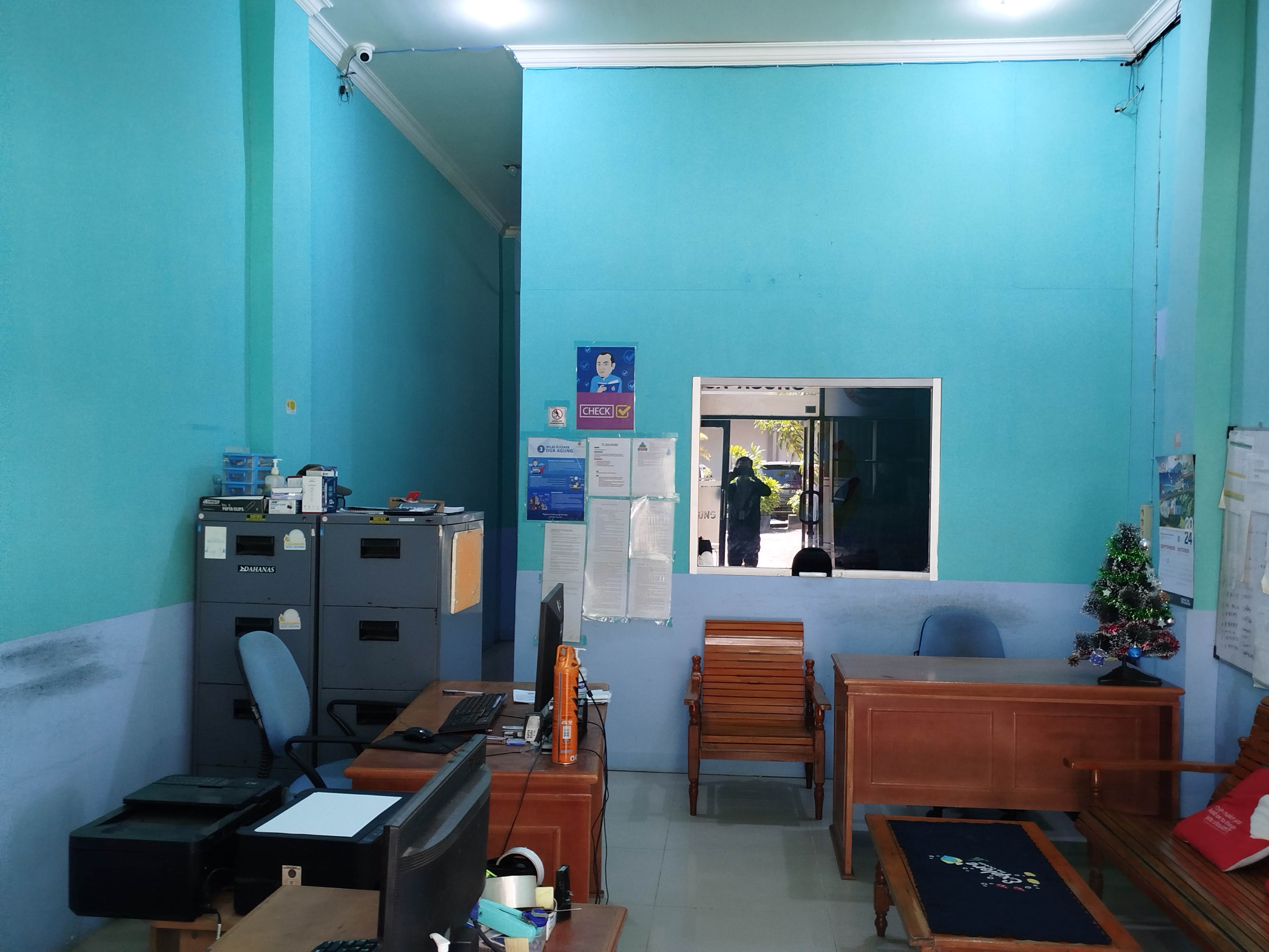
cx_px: 634
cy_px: 476
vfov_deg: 48.2
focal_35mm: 29
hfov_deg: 61.7
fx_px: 1063
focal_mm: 5.31
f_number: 1.7
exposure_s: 1/33
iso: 160
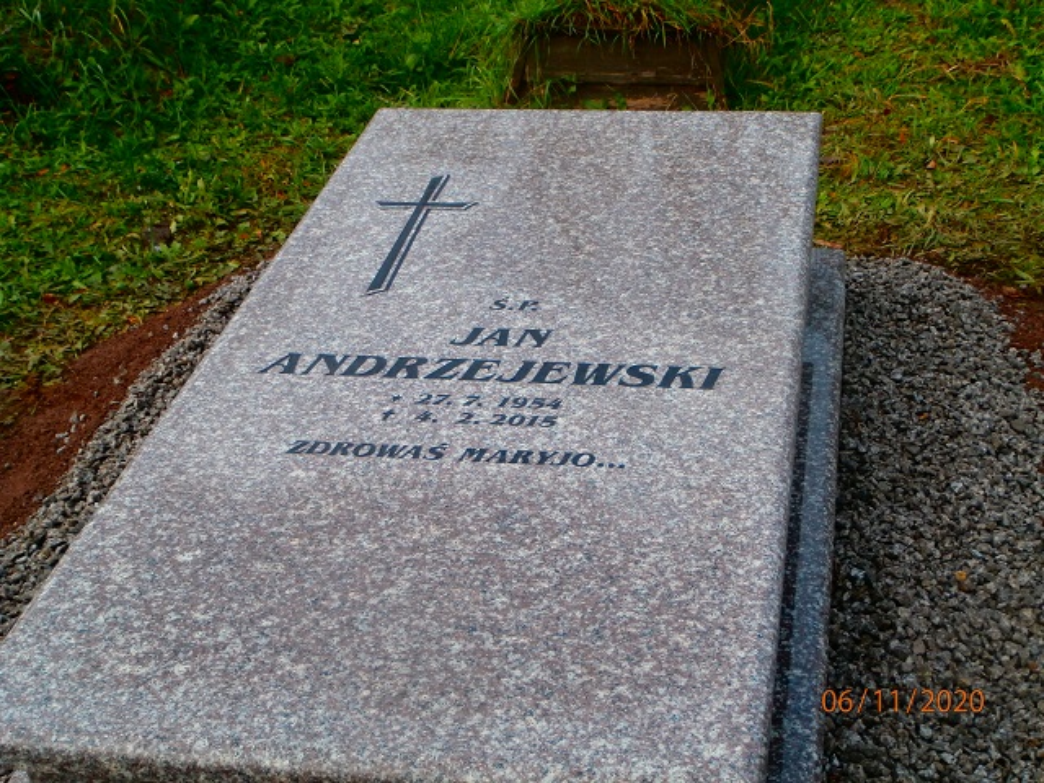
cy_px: 392
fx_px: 1719
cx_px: 522
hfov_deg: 33.8
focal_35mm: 57
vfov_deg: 25.7
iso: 100
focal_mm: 10.11
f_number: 4.5
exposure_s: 1/250
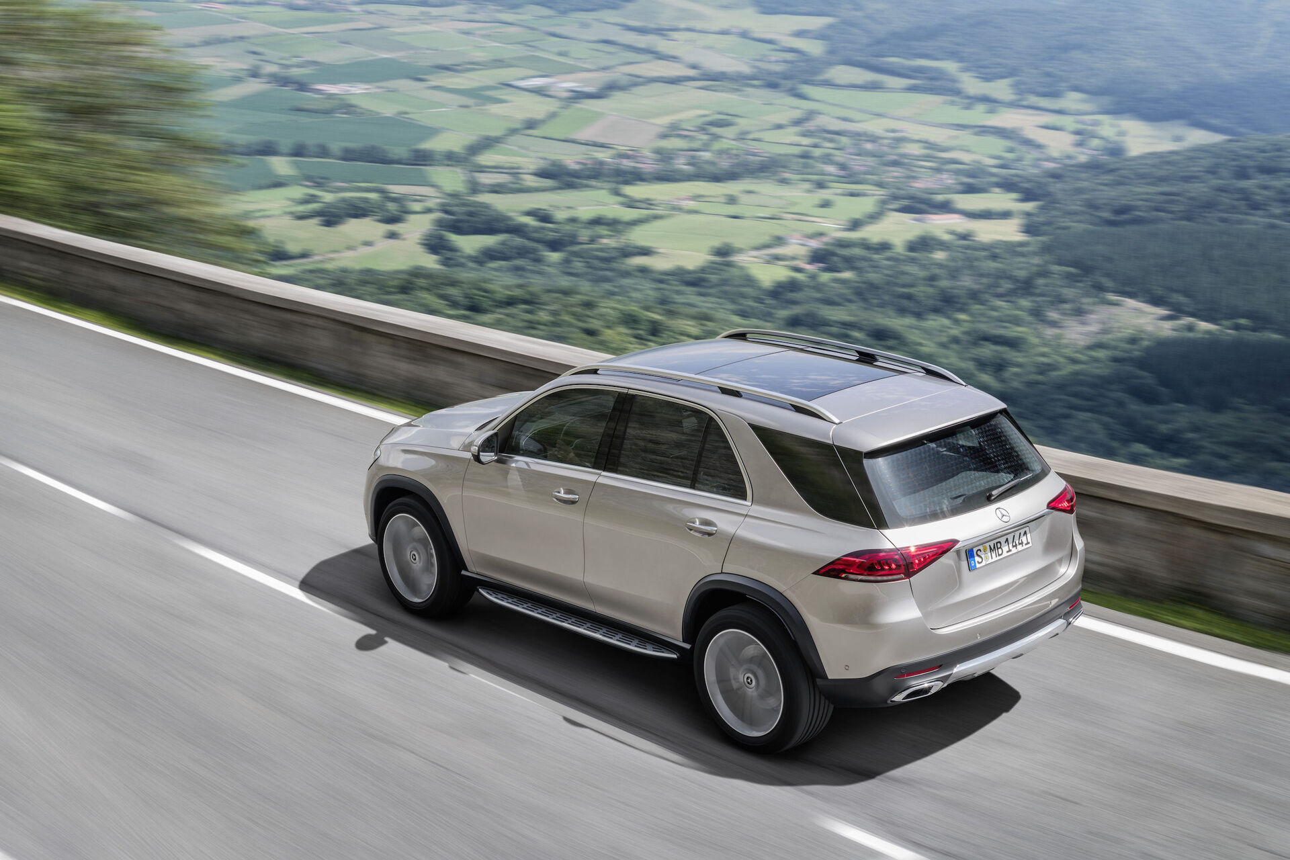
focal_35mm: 50
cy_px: 430
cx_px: 645
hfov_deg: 39.6
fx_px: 1792
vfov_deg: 27.0
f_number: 16
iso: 31
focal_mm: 50
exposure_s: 1
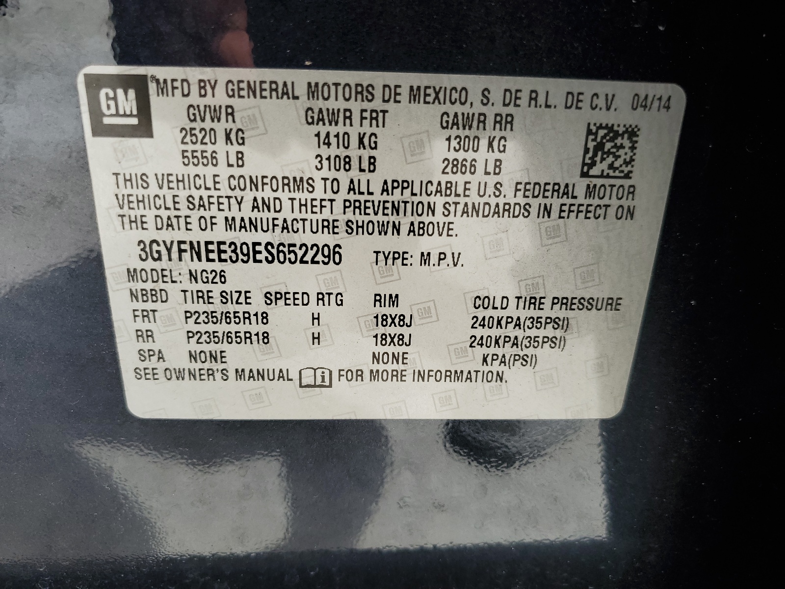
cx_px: 392
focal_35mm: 26
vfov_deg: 53.1
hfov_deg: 67.3
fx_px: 590
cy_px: 294
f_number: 1.5
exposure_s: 1/1000
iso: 50
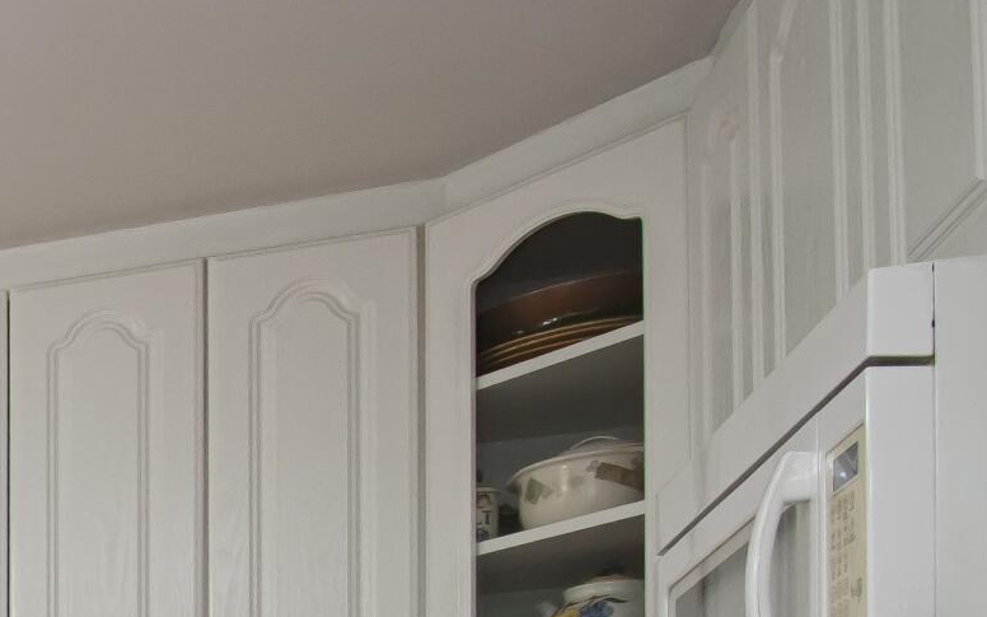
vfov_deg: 17.4
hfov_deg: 22.4
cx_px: -675
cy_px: 999
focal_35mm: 65
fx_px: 1748
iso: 560
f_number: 5.6
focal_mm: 11
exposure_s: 1/125
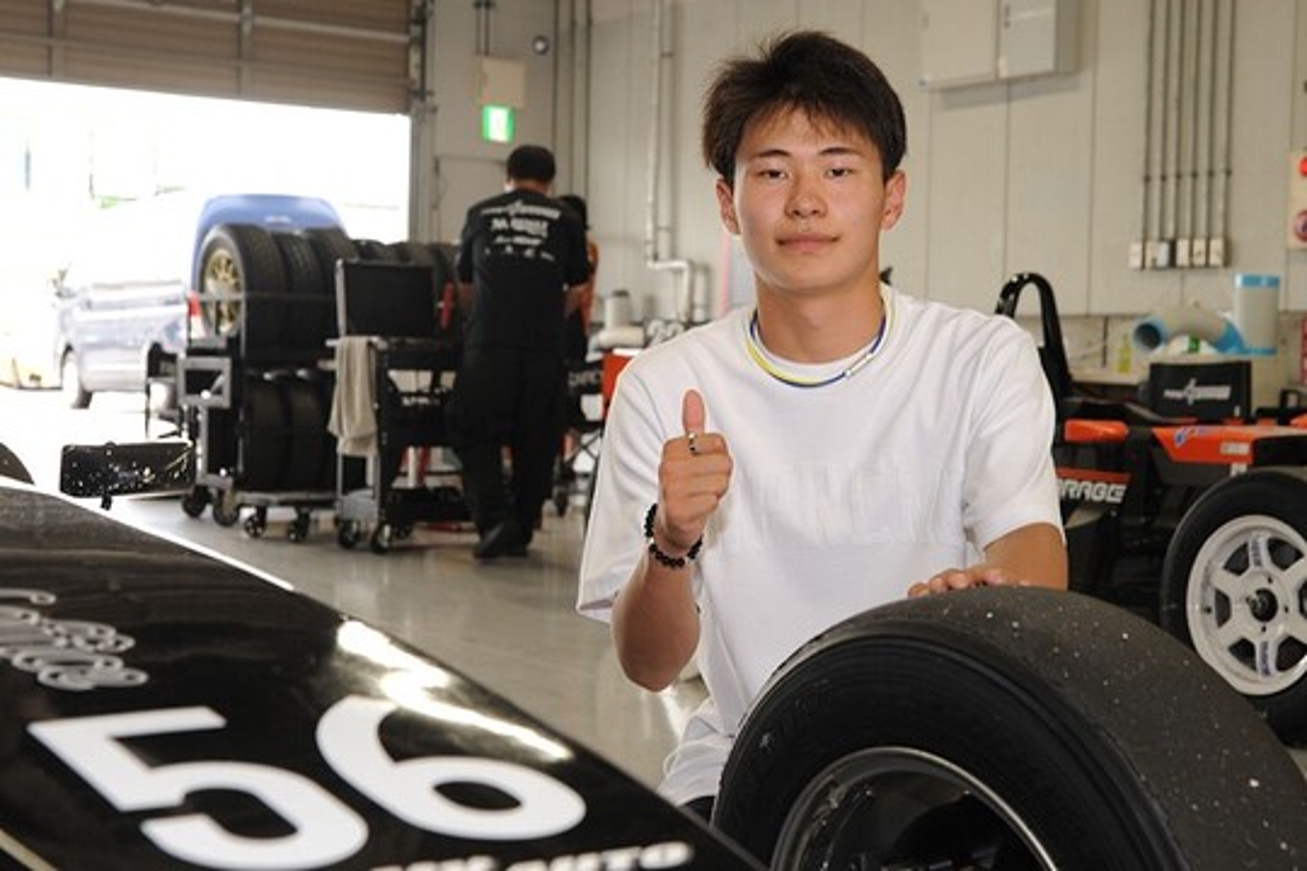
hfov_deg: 39.6
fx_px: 1815
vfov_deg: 27.0
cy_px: 436
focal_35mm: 50
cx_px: 654
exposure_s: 1/60
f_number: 6.7
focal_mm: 50
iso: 800
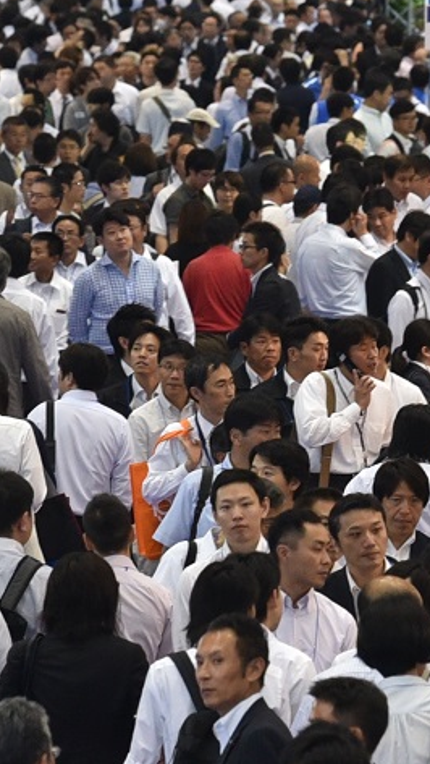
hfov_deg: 3.1
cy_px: 391
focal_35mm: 394
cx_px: 106
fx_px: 7975
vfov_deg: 5.5
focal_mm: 160
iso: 2000
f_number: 5.6
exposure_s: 1/200
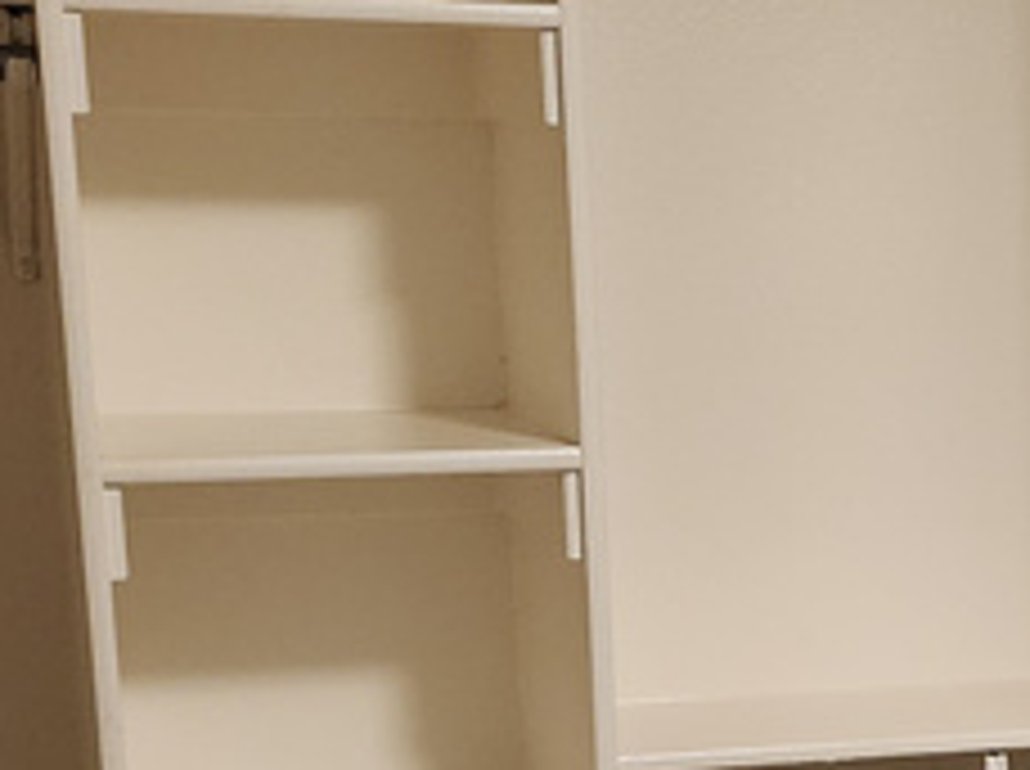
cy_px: 892
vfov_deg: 14.0
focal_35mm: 103
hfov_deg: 17.7
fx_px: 3060
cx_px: 1399
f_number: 1.8
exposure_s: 1/120
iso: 640
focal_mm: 6.4
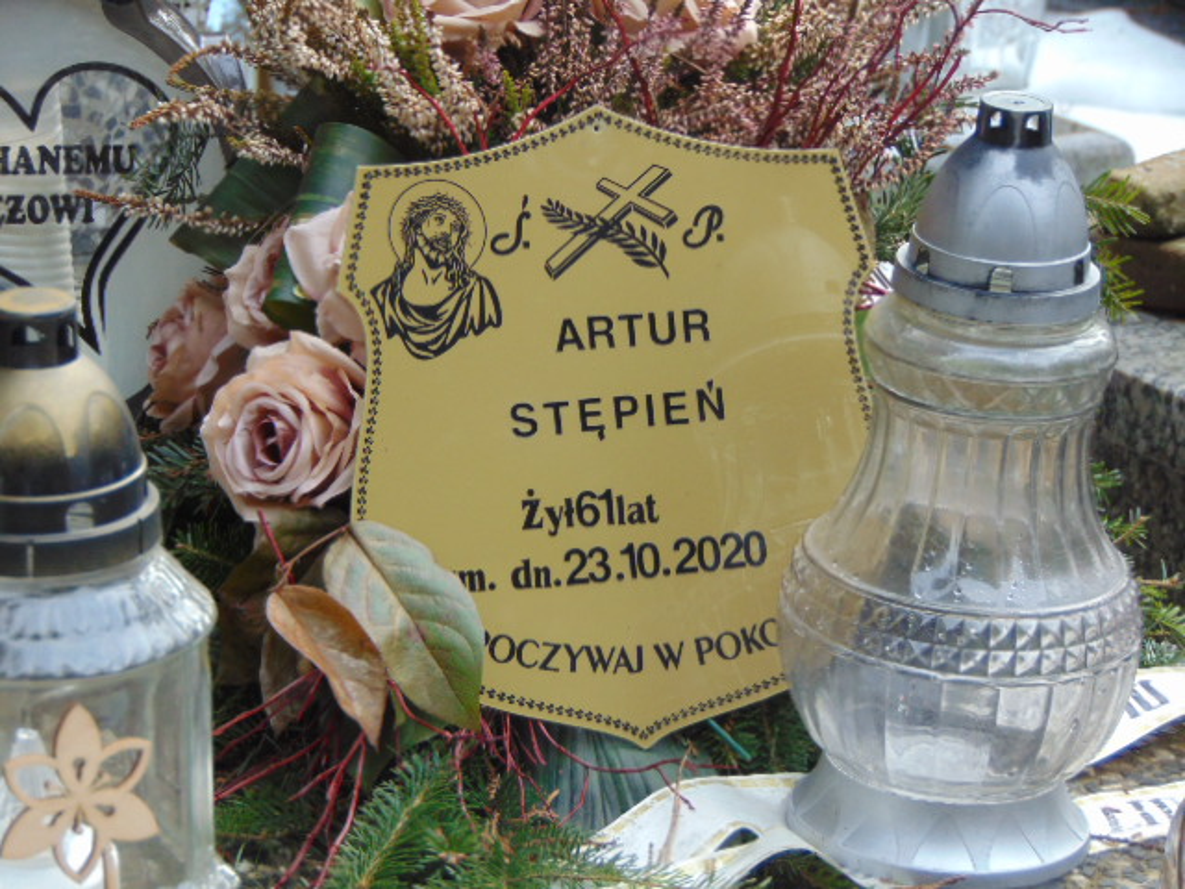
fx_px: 5614
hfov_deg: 12.0
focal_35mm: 164
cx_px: 592
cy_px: 444
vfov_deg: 9.1
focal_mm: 29.5
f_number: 4
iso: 160
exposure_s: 1/200
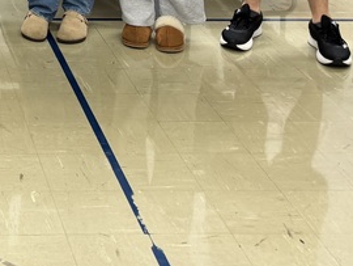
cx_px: -145
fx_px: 929
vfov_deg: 14.6
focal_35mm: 91
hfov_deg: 19.3
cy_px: -186
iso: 125
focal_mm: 6.76
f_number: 1.78
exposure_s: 1/120
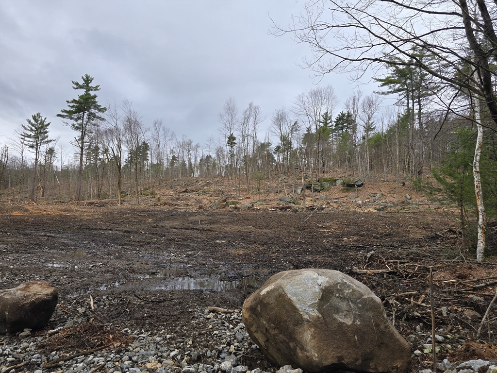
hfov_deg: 73.9
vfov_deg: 58.9
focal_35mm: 23
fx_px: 330
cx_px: 248
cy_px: 186
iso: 12
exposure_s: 1/326
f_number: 1.7
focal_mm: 6.3
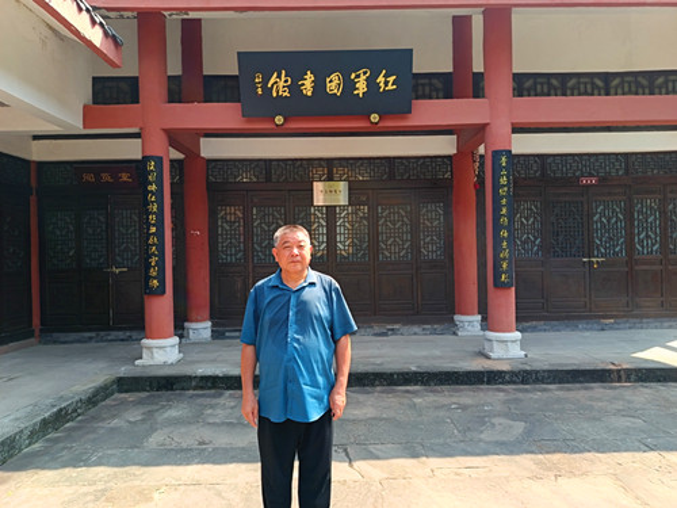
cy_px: 254
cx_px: 338
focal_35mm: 24
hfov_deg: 71.6
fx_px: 469
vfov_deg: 56.8
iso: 104
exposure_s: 1/100
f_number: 1.75
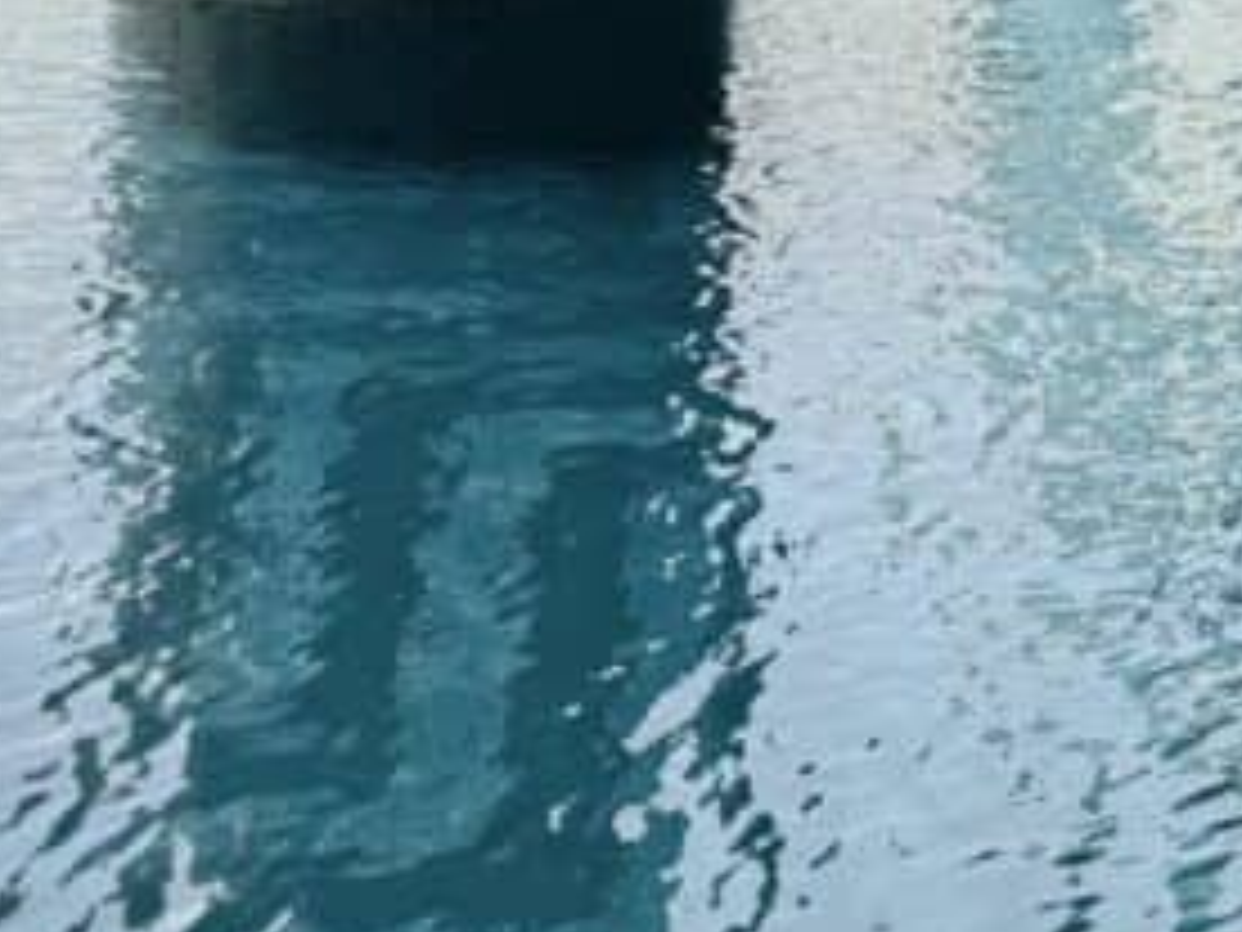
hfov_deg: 20.8
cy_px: -234
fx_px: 3193
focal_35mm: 89
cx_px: 1404
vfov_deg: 15.9
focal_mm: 6.76
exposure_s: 1/2174
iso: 80
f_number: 1.78
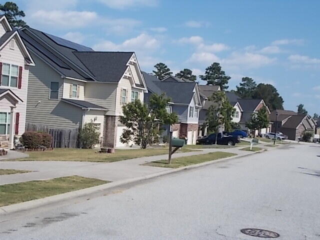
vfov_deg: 29.1
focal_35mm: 50
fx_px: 462
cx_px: 160
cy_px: 120
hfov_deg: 38.2
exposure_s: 1/160
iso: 80
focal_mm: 9
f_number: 11.3
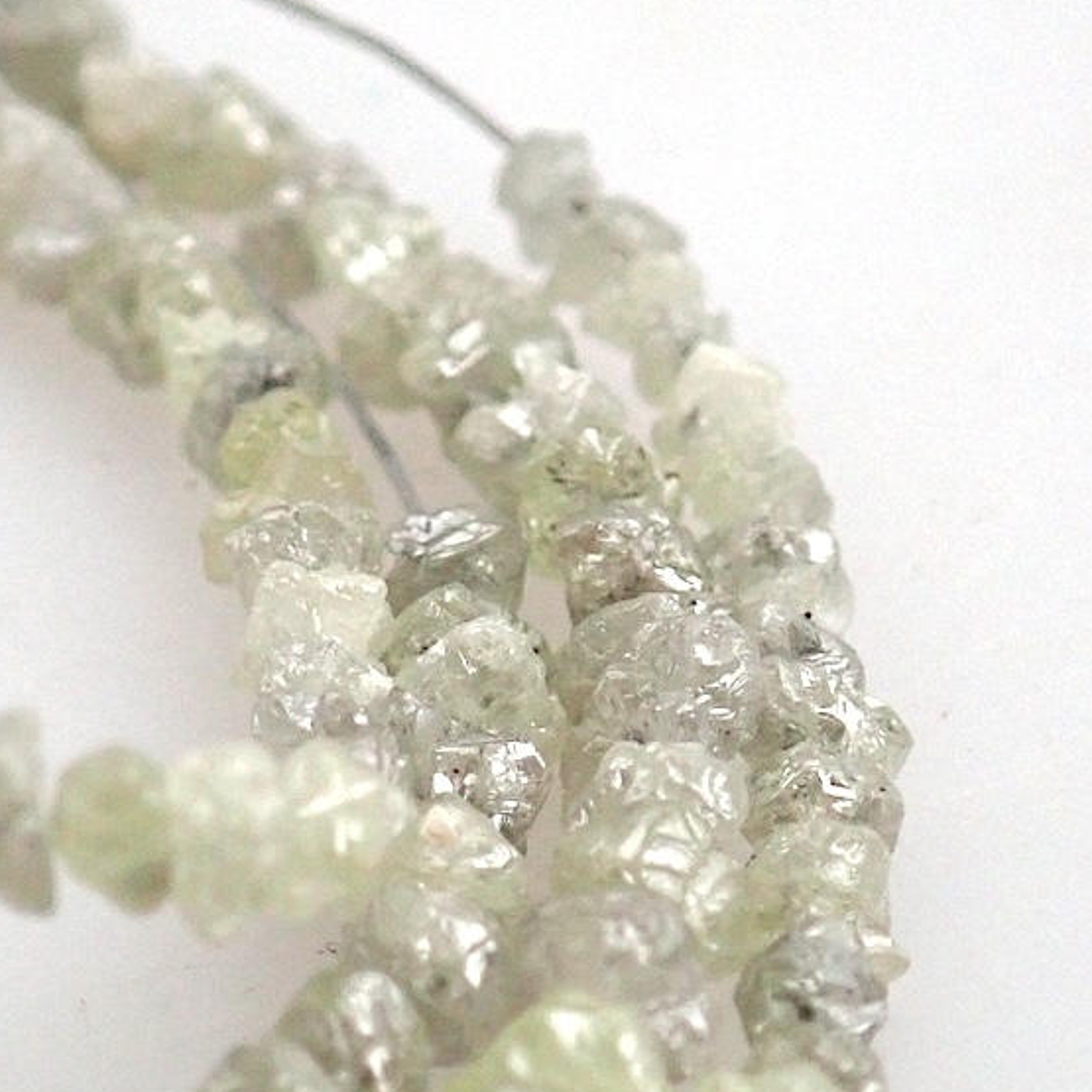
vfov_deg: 8.8
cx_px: 262
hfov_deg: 8.8
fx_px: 7102
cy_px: 563
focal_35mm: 199
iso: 640
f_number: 4.9
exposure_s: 1/100
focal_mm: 18
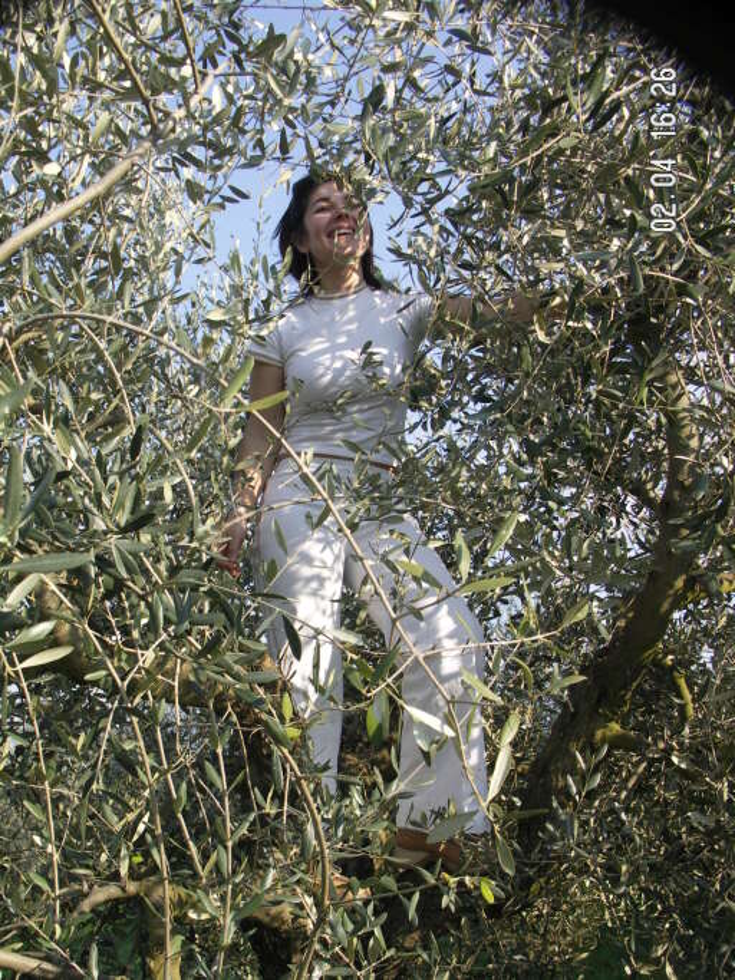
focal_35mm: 42
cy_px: 490
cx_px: 368
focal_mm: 10.8
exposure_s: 1/160
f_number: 5
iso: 50
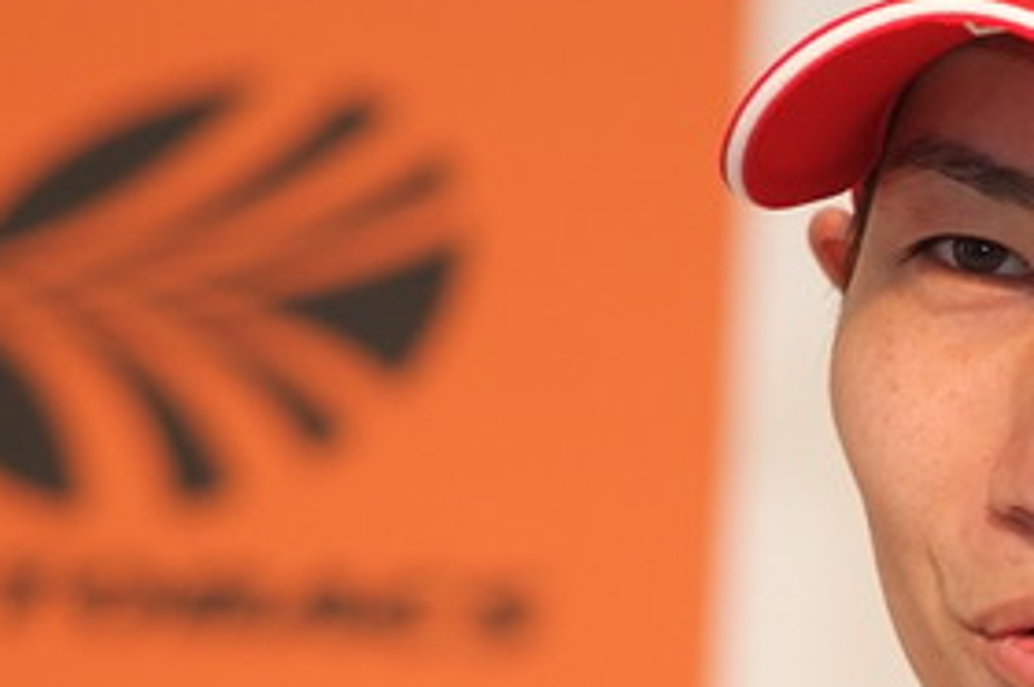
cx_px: 1004
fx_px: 19938
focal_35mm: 695
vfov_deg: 2.0
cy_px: 654
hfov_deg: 3.0
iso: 800
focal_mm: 180
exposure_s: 1/250
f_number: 2.8
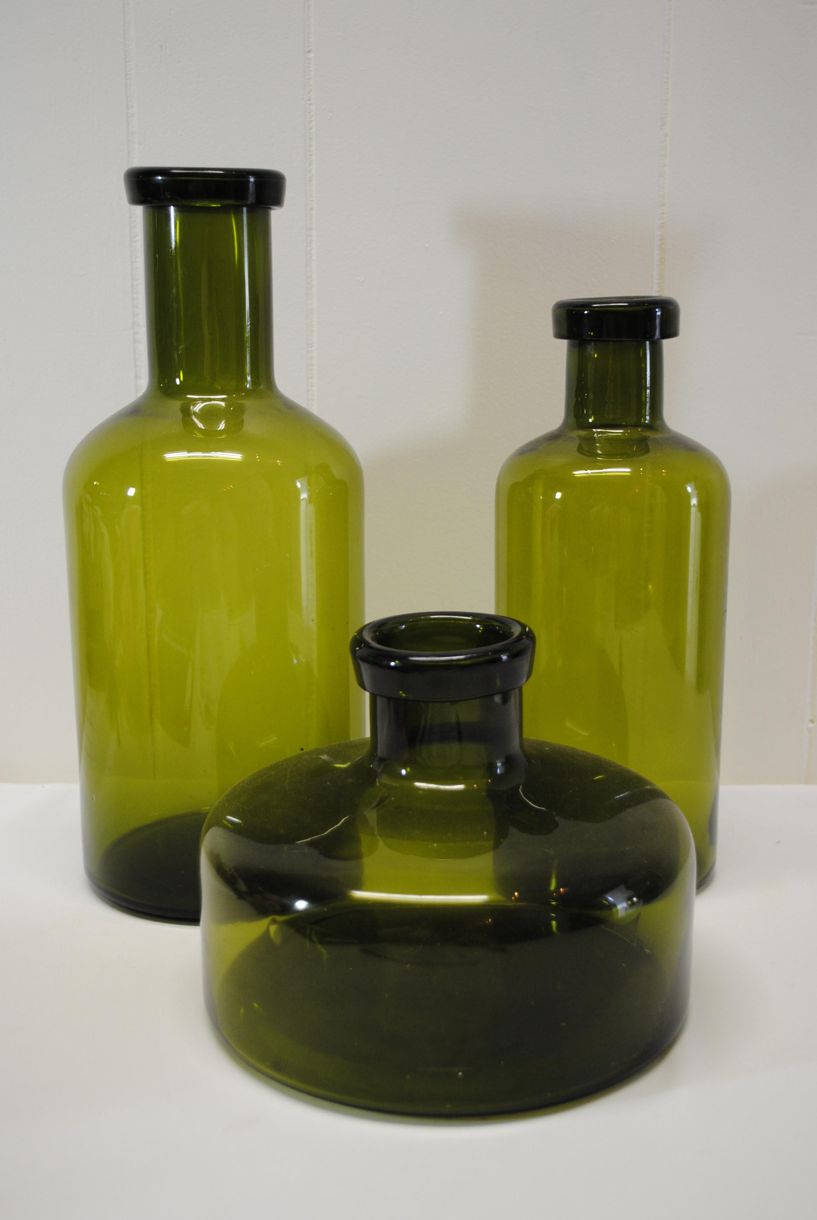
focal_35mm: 39
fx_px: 1324
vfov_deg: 49.5
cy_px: 610
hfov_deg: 34.3
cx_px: 408
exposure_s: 1/30
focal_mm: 26
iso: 360
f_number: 4.2
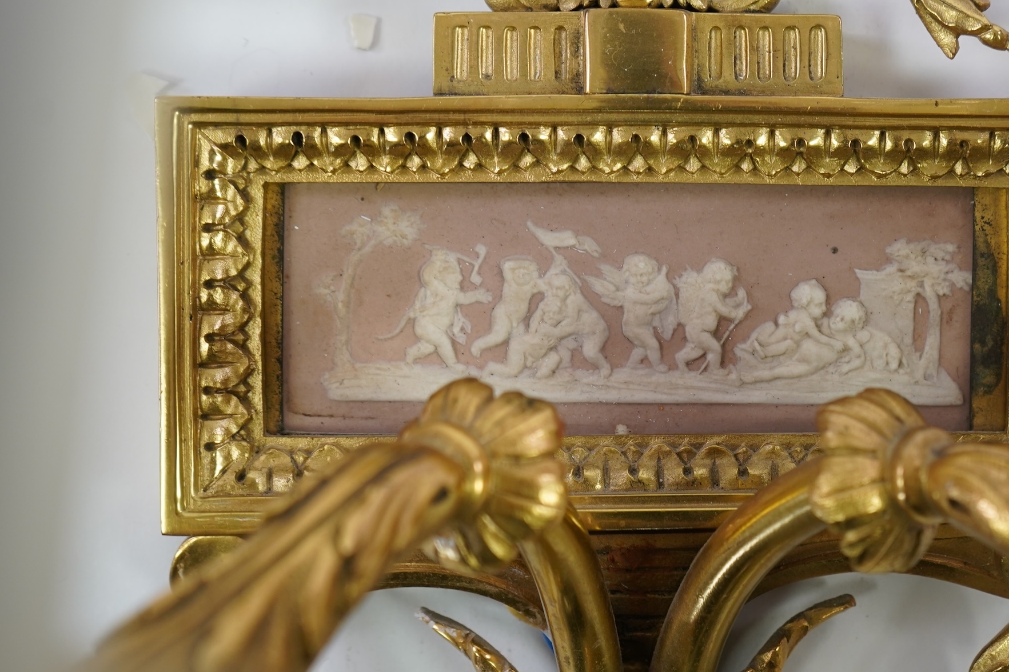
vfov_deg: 26.4
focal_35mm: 51
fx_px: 1429
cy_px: 262
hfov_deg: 37.9
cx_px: 755
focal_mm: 30
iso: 500
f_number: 5
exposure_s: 1/60
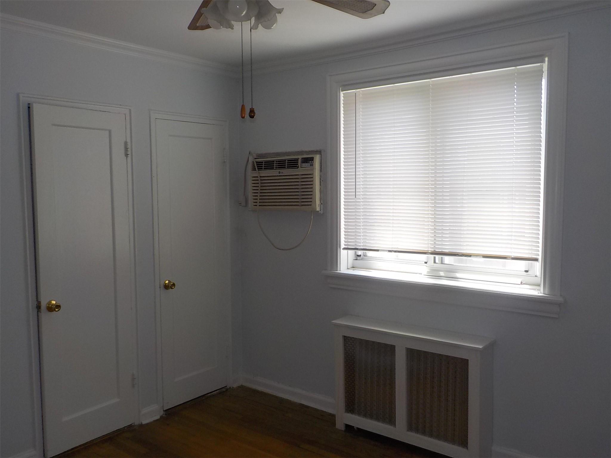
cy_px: 229
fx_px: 530
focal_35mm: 30
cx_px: 306
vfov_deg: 46.8
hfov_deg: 60.0
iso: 125
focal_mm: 4.1
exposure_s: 1/50
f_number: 3.3
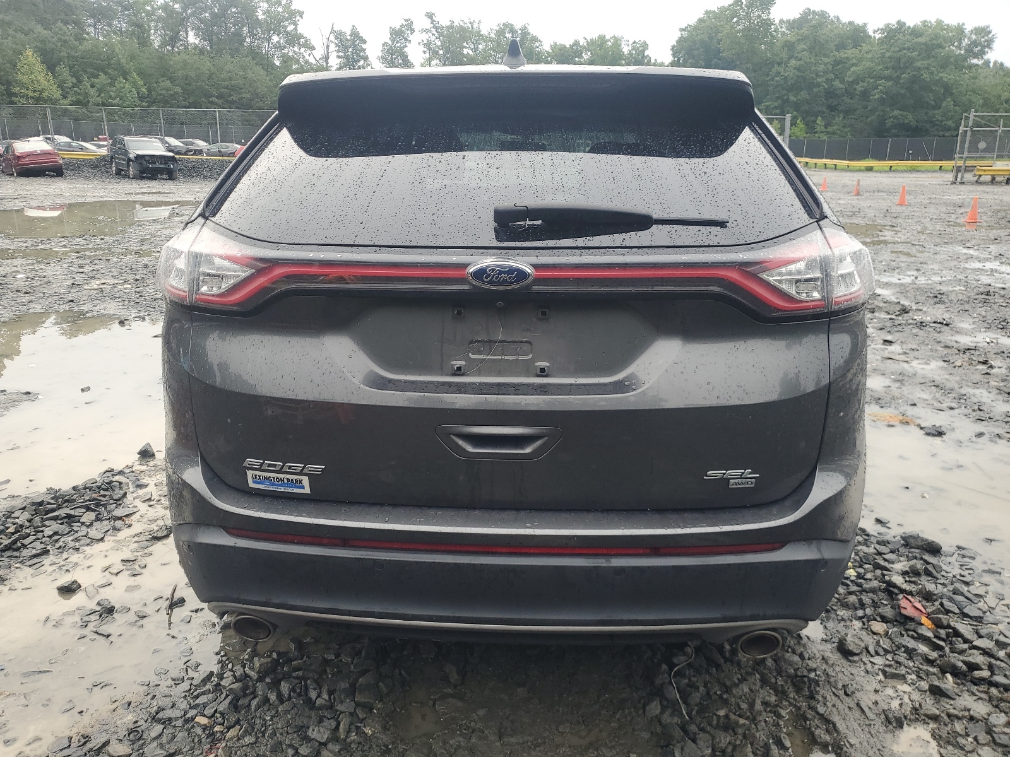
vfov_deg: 53.1
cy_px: 378
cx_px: 505
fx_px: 759
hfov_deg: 67.3
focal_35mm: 26
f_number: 1.5
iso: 50
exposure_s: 1/345
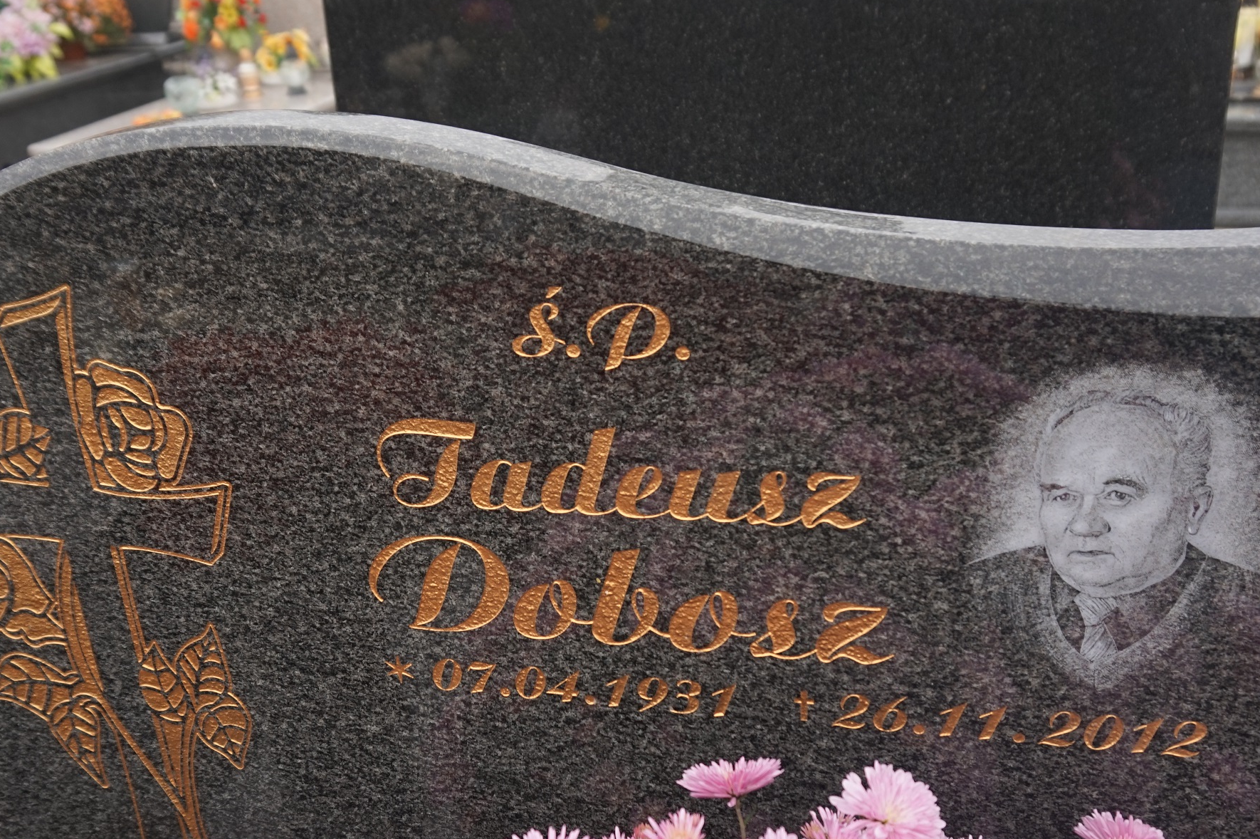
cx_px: 592
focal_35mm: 37
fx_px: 1294
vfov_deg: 35.8
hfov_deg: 51.9
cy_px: 491
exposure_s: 1/160
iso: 100
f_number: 4
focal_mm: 16
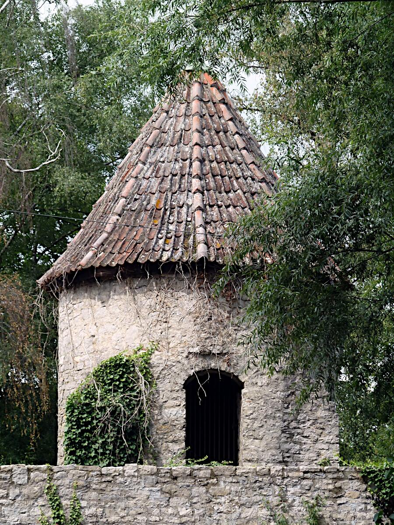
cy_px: 262
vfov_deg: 15.4
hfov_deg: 11.6
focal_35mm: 128
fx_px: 1943
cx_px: 197
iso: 80
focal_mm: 21
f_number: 4.4
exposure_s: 1/160
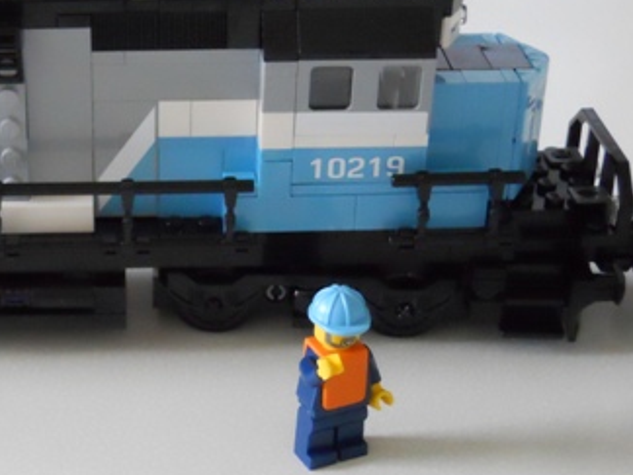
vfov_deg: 18.2
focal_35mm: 81
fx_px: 1481
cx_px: 29
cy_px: 254
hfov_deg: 23.3
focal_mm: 7.3
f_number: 3.2
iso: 800
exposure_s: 1/125
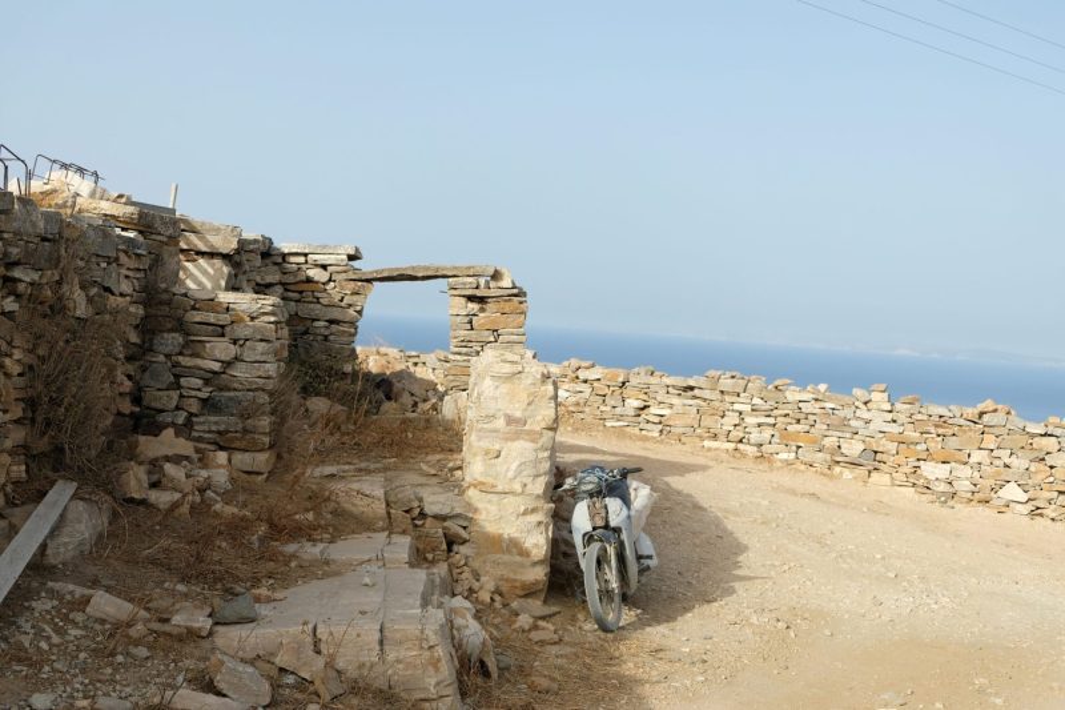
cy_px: 355
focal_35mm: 38
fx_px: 1124
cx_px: 532
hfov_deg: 50.7
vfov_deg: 35.0
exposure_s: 1/1800
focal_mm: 25.4
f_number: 3.2
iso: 200
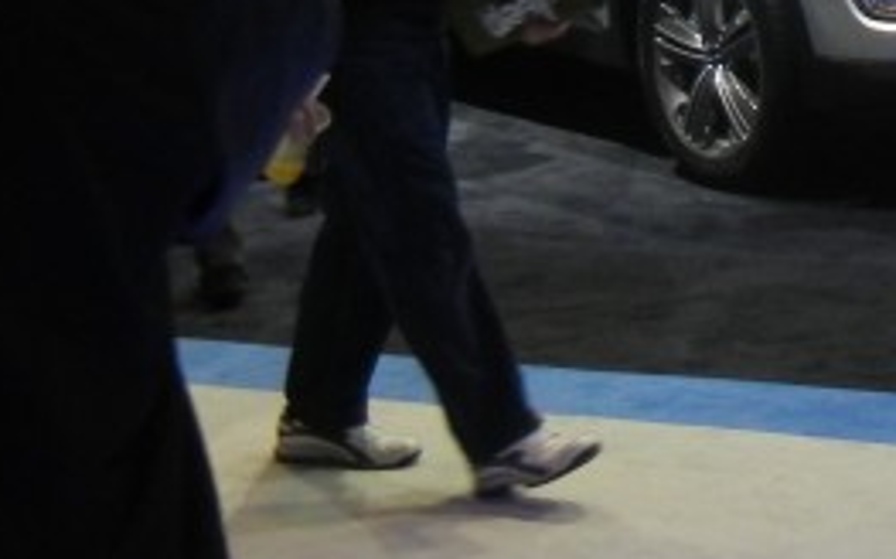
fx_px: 3026
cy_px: -150
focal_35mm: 124
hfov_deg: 16.1
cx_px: 1121
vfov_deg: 10.3
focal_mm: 5.4
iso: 400
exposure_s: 1/60.2
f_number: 3.5
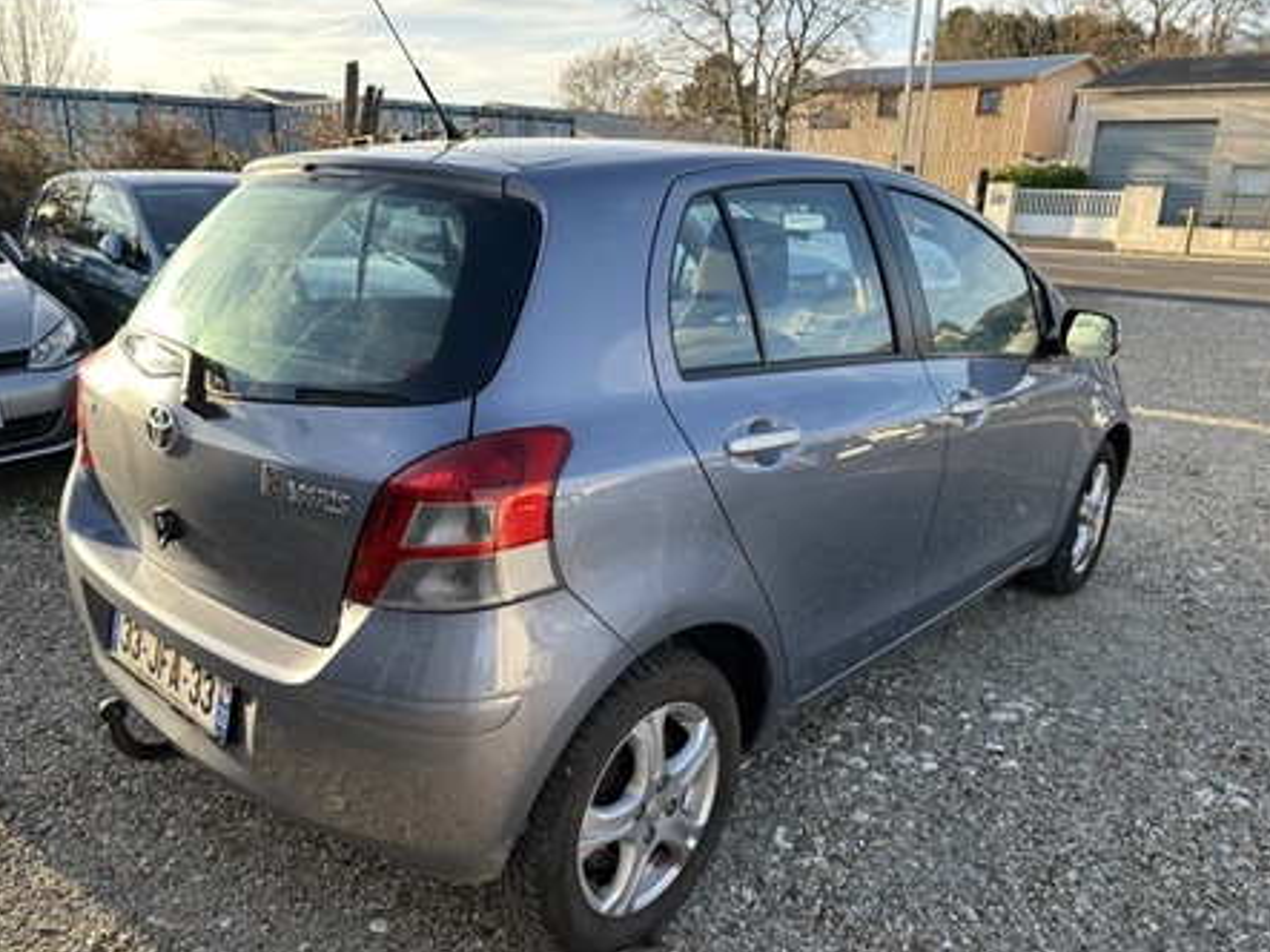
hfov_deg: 67.3
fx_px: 954
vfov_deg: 53.0
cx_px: 616
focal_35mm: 26
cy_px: 508
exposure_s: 1/672
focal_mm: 6.86
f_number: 1.78
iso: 80
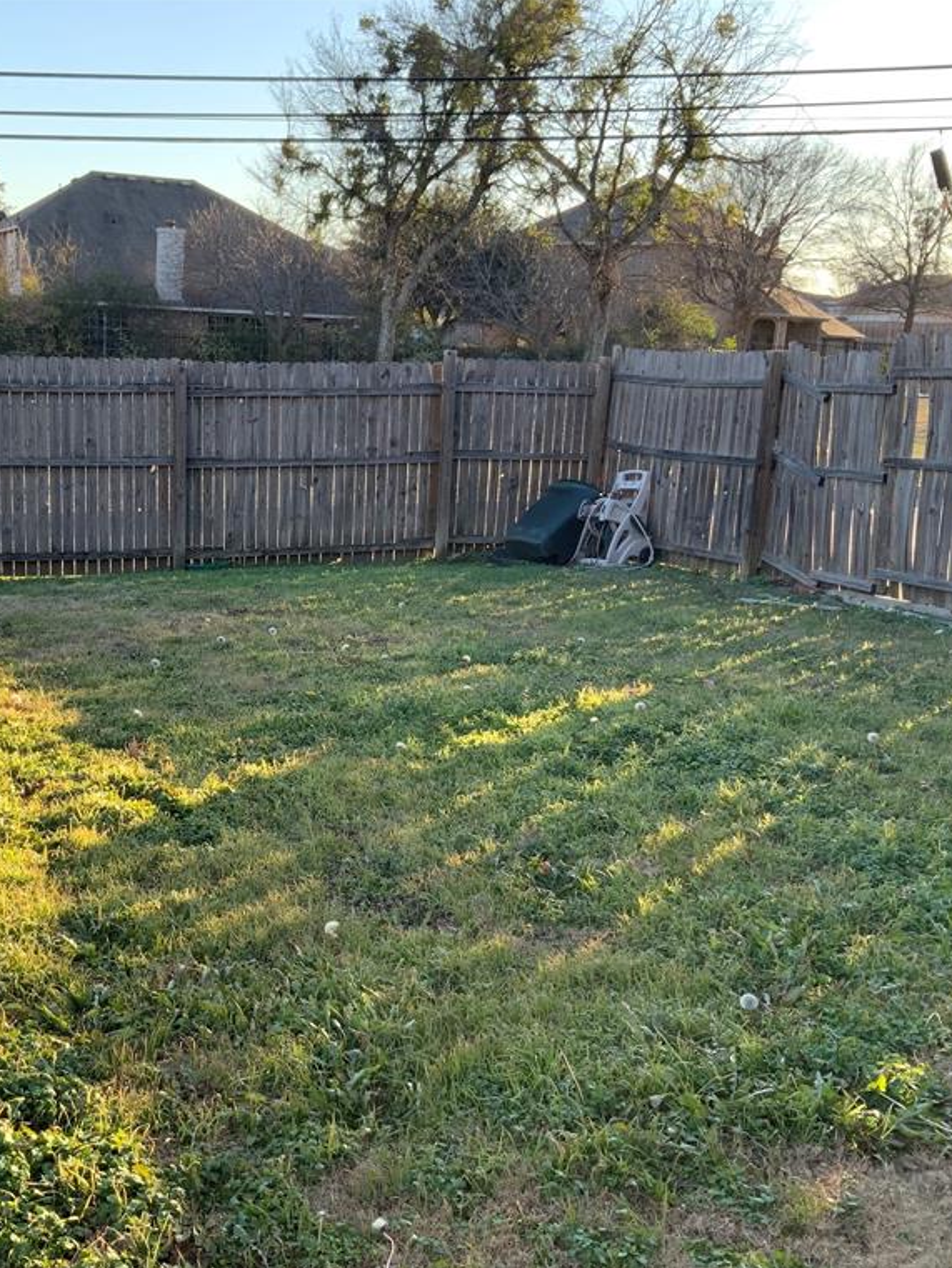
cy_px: 636
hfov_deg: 36.3
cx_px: 282
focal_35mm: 39
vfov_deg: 47.9
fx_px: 1430
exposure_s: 1/250
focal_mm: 3
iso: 16
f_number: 1.8
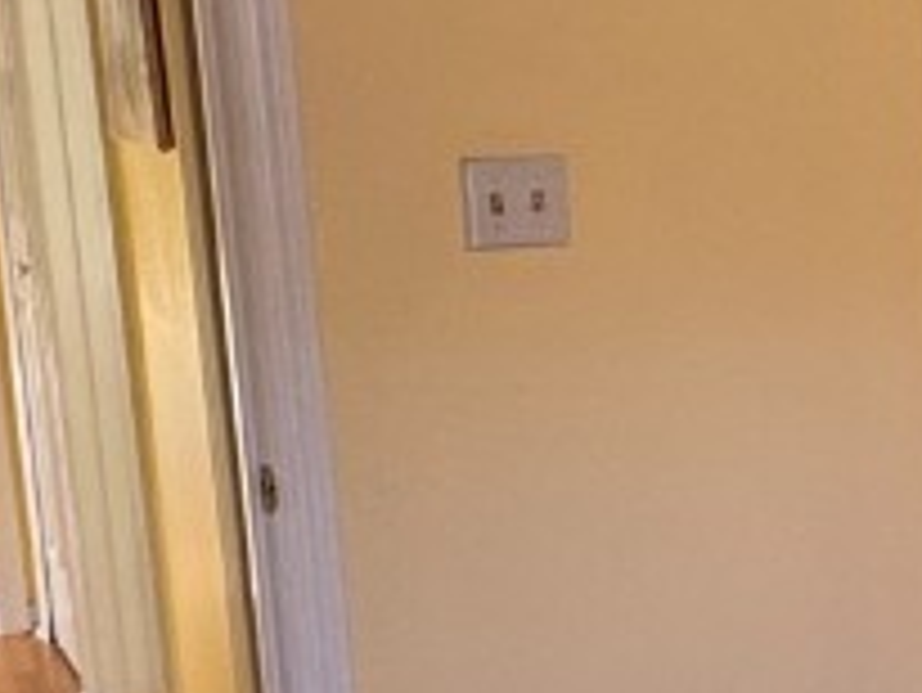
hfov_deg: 20.7
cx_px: 1597
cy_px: 310
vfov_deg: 21.0
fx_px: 1866
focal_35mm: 70
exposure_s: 1/120
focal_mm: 2.22
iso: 160
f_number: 2.2
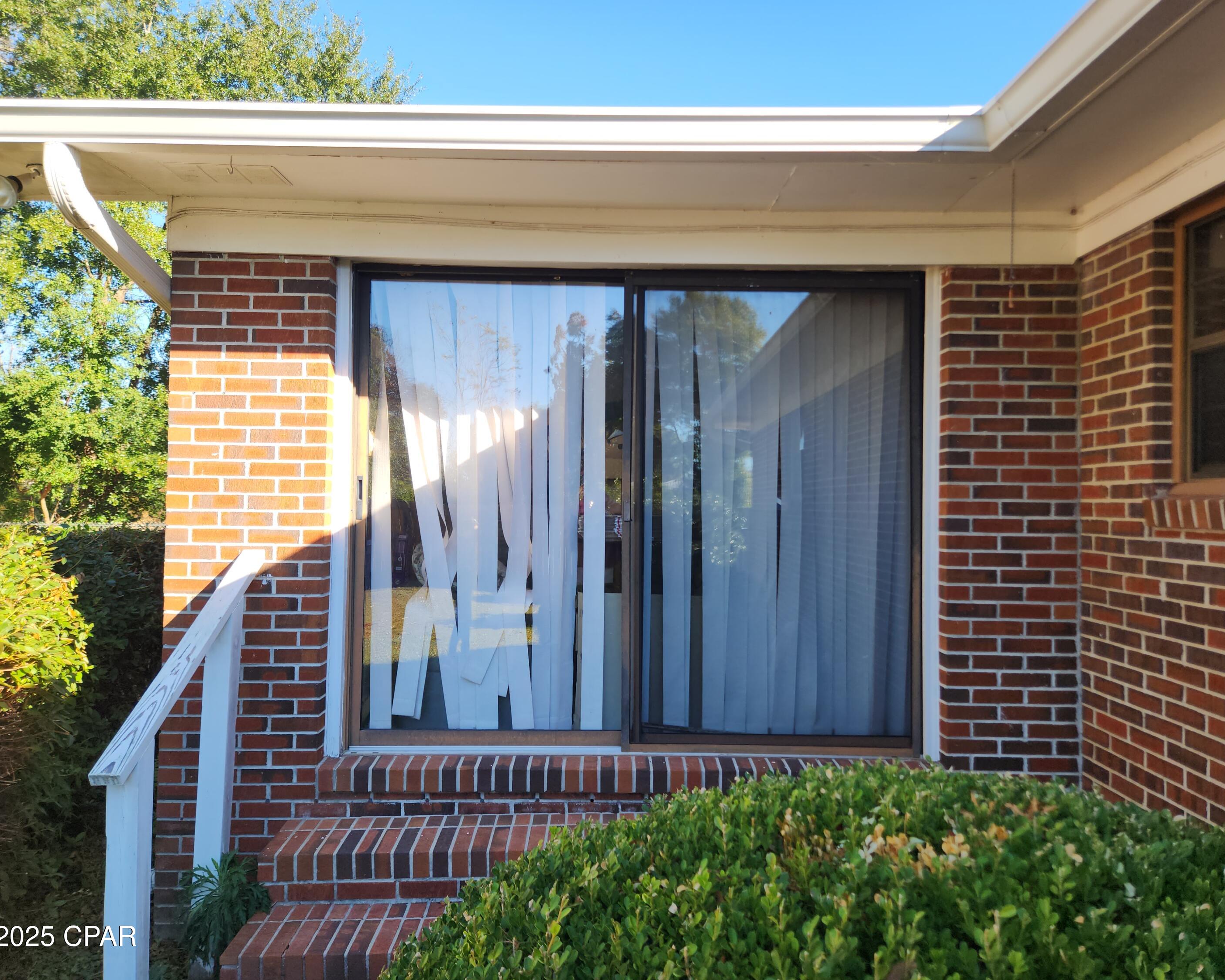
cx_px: 626
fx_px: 870
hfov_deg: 70.3
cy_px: 490
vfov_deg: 58.8
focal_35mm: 24
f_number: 1.8
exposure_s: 1/336
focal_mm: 5.4
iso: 20
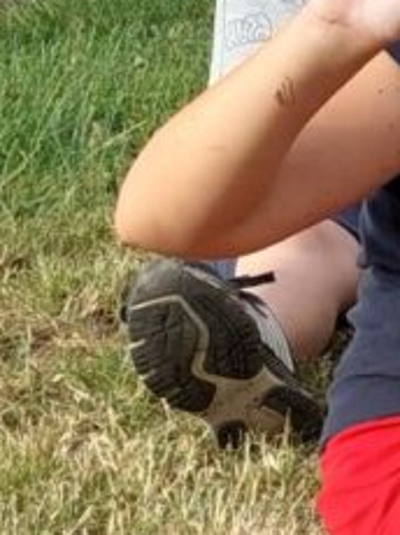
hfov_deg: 6.8
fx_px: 2825
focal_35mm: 183
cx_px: 1449
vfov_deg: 10.7
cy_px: -54
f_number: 1.8
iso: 40
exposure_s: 1/627
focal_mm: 5.23
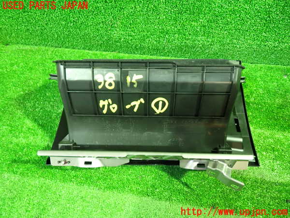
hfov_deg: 69.4
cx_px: 145
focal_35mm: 25
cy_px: 109
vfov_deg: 54.9
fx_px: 209
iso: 800
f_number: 2
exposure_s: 1/15
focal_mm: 4.5
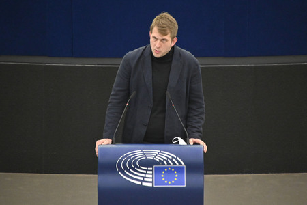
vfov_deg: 2.7
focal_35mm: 500
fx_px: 4264
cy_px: 102
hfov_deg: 4.1
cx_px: 154
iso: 6400
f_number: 6.3
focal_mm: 500
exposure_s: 1/400
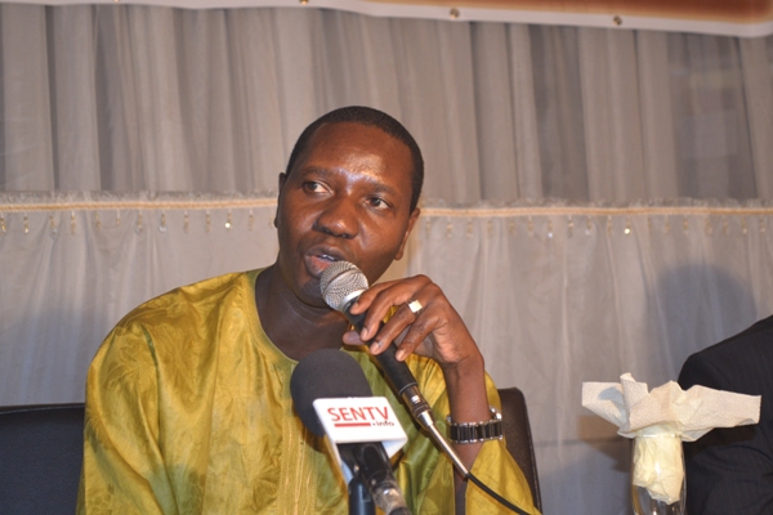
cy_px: 258
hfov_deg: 24.6
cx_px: 386
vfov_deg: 16.6
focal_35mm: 82
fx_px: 1771
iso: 800
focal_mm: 55
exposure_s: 1/25
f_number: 5.6
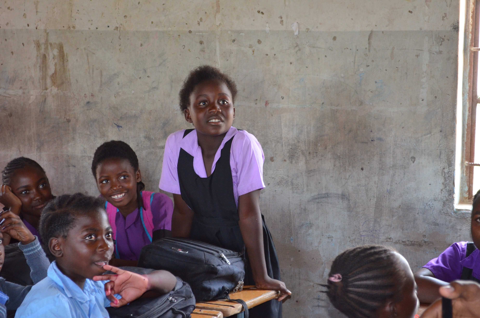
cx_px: 240
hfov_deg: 24.7
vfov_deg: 16.5
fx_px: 1098
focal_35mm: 82
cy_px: 159
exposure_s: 1/60
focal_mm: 55
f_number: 5.6
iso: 2000
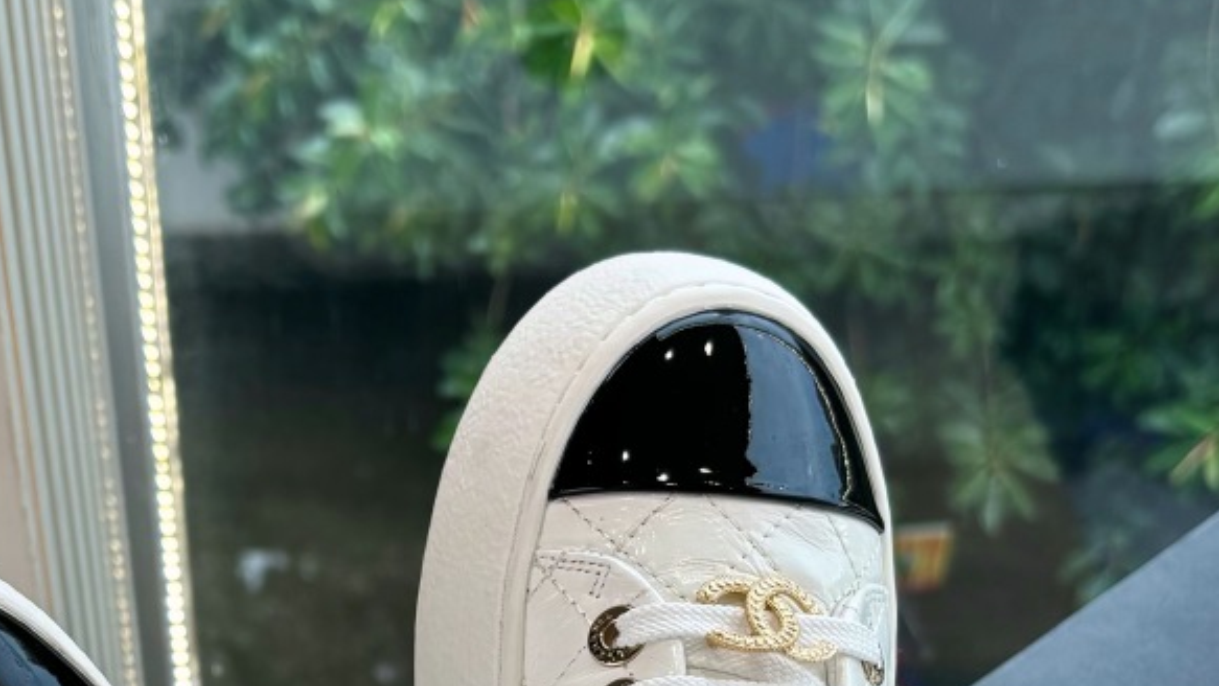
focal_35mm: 70
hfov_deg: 30.0
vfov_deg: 16.6
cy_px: 811
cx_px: 462
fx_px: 2263
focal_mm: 5.96
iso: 40
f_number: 1.6
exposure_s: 1/153
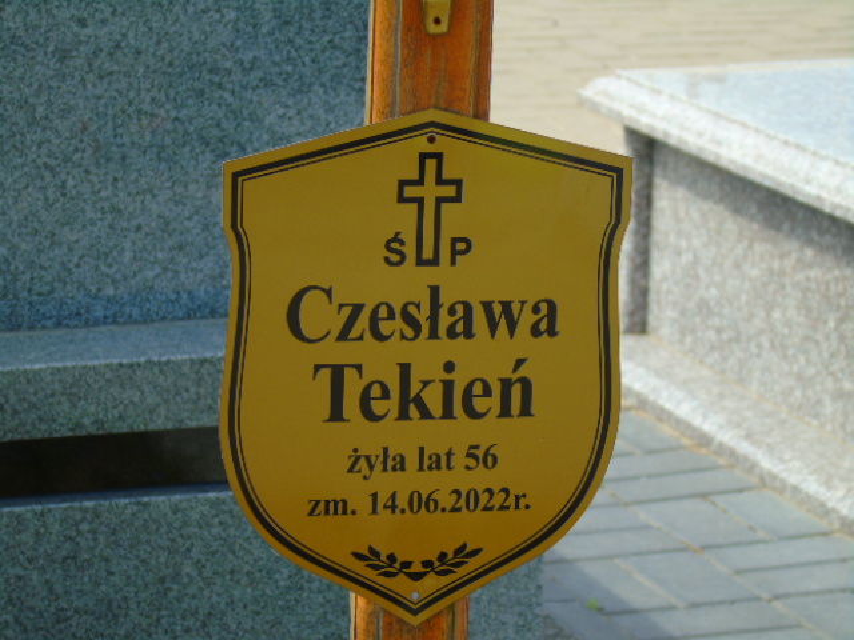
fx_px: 3503
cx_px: 427
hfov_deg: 13.9
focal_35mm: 142
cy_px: 320
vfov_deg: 10.4
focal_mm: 25
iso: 80
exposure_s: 1/400
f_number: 4.7
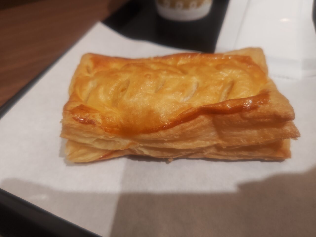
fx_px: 210
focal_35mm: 23
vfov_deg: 58.9
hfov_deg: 73.9
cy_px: 118
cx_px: 158
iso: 142
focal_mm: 5.56
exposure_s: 1/100
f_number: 1.9
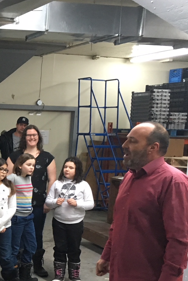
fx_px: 517
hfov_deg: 18.7
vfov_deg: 30.1
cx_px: -75
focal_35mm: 66
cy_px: 201
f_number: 2.2
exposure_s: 1/30
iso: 125
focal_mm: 4.15
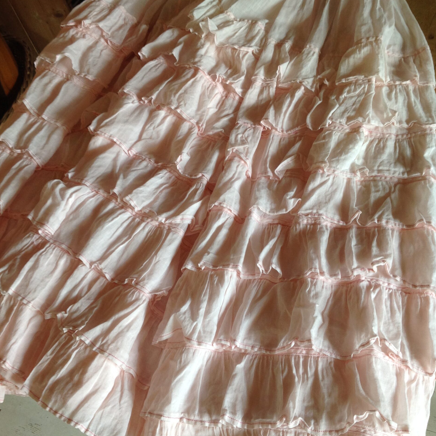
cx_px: 216
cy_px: 212
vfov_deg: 40.0
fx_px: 598
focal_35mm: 42
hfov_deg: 40.0
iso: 50
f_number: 2.4
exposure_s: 1/24
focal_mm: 4.28
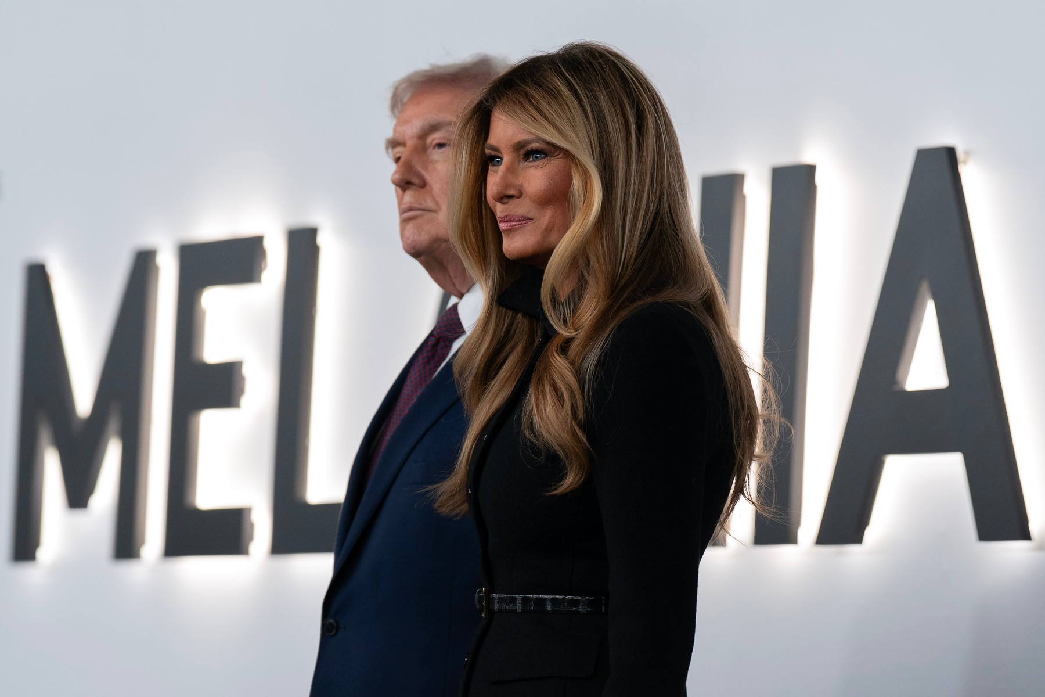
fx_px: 3802
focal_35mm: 131
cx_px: 522
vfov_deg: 10.5
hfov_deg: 15.6
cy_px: 348
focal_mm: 131
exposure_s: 1/320
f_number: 3.2
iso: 1250
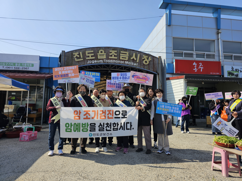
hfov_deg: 73.9
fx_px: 161
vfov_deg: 58.9
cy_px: 90
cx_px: 121
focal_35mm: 23
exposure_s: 1/820
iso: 10
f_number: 1.7
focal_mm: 6.3
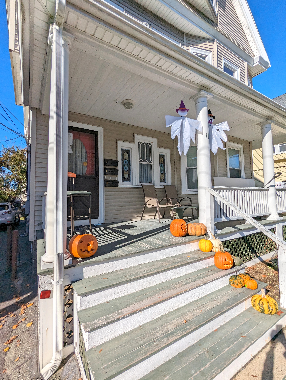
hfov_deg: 78.2
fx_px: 176
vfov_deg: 94.4
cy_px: 190
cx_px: 143
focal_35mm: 16
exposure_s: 1/3205
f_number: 2.2
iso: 51
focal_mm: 2.35
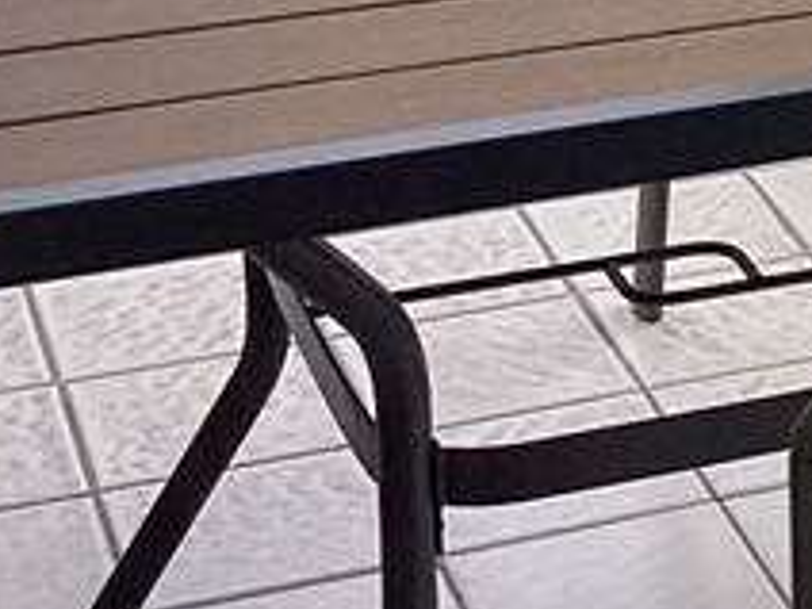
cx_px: 1421
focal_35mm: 150
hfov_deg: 12.2
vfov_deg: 9.7
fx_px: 3519
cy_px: -249
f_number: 2.4
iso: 25
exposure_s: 1/450
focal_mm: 3.3
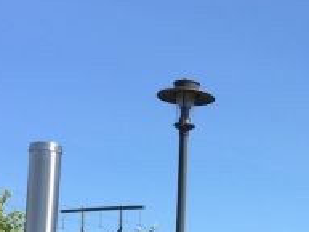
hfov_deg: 18.3
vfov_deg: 13.8
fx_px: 938
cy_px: 260
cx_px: 293
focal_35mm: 105
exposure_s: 1/964
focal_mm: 4.15
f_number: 2.2
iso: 32
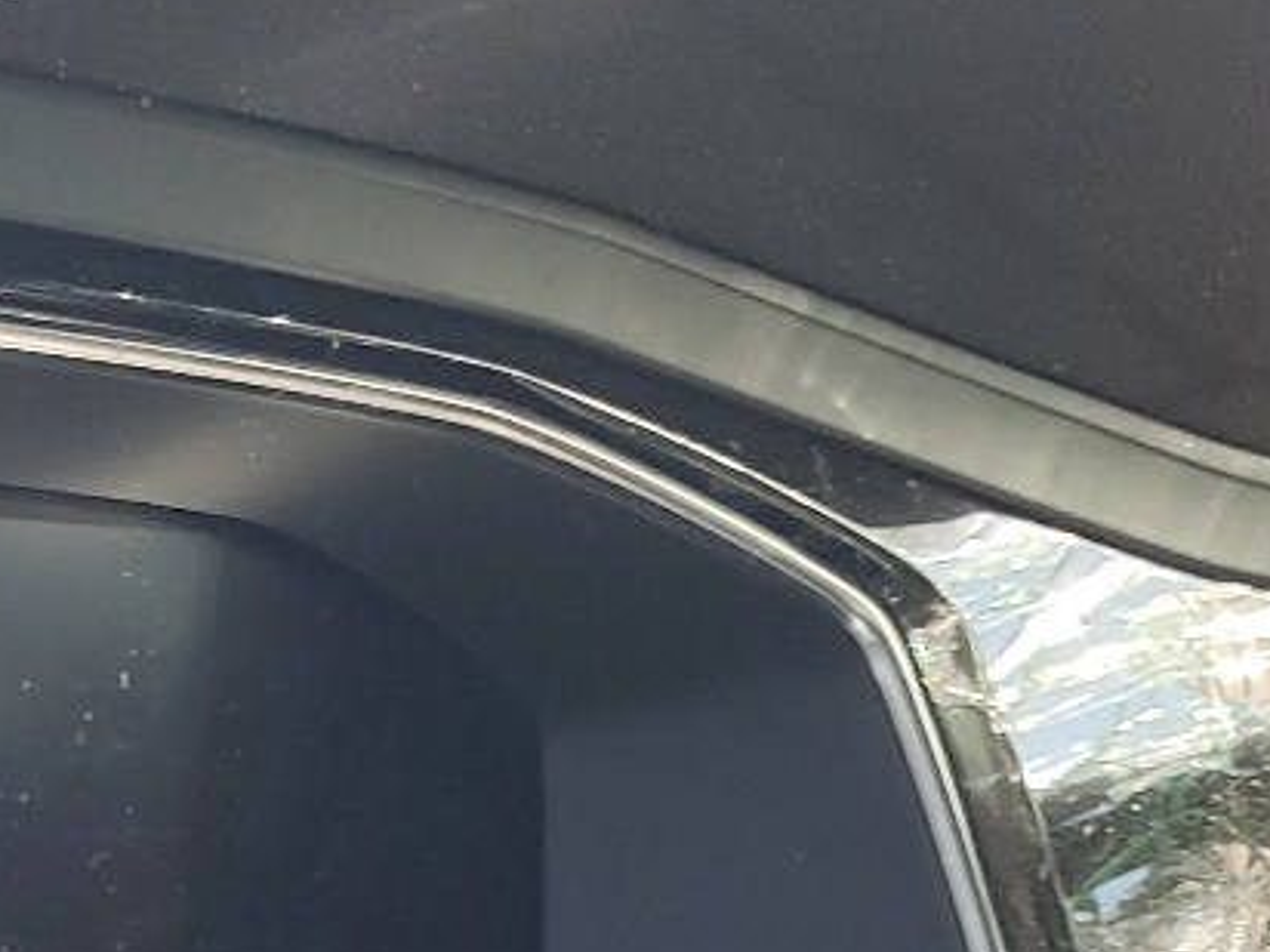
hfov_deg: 17.8
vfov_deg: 13.8
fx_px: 3706
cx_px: -524
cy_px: 1389
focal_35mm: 101
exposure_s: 1/120
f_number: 1.5
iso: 60
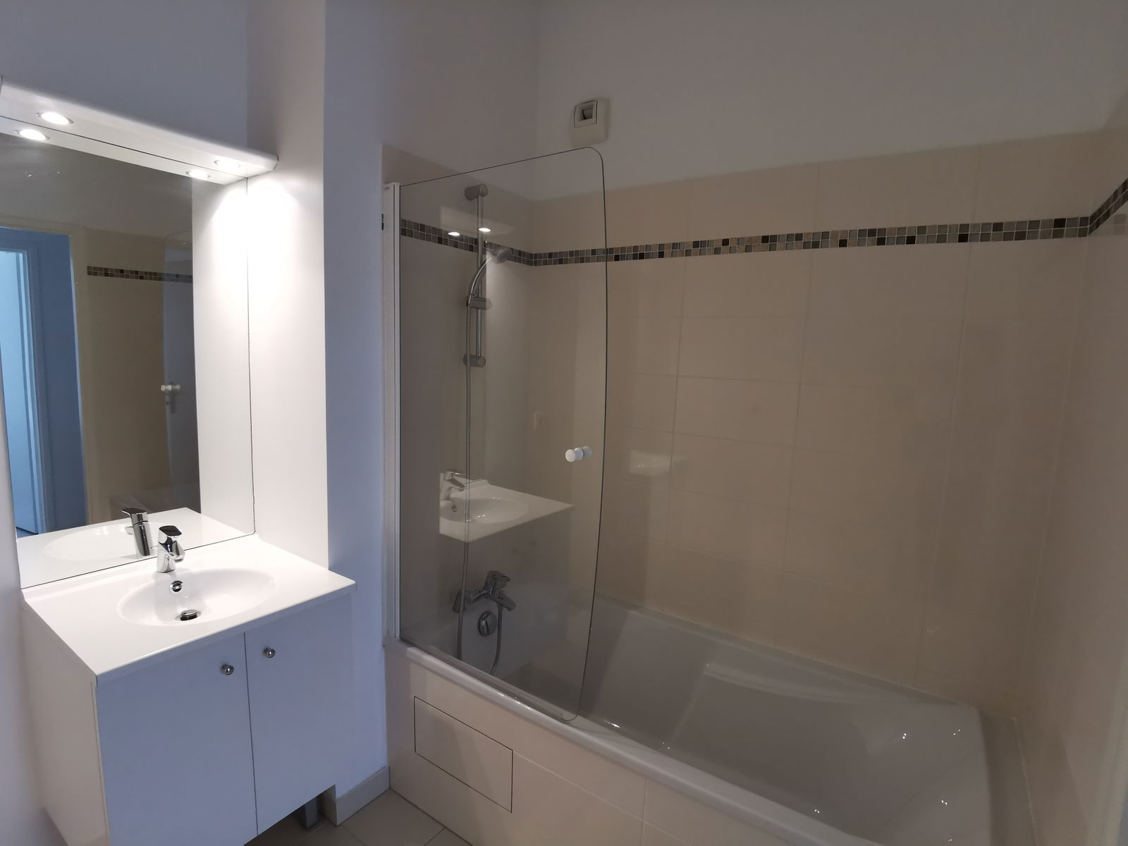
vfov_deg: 74.7
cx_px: 564
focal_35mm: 17
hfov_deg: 91.0
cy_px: 423
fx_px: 554
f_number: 2.2
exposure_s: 1/33.3
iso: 250
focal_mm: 2.26
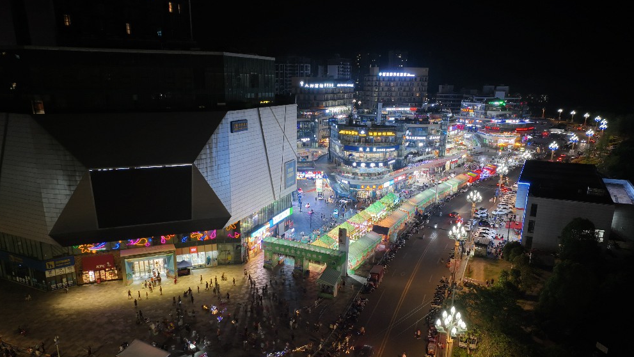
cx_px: 310
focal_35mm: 27
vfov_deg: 42.7
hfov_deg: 69.8
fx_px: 454
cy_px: 216
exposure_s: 1/10
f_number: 2.8
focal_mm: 12.29
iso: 580
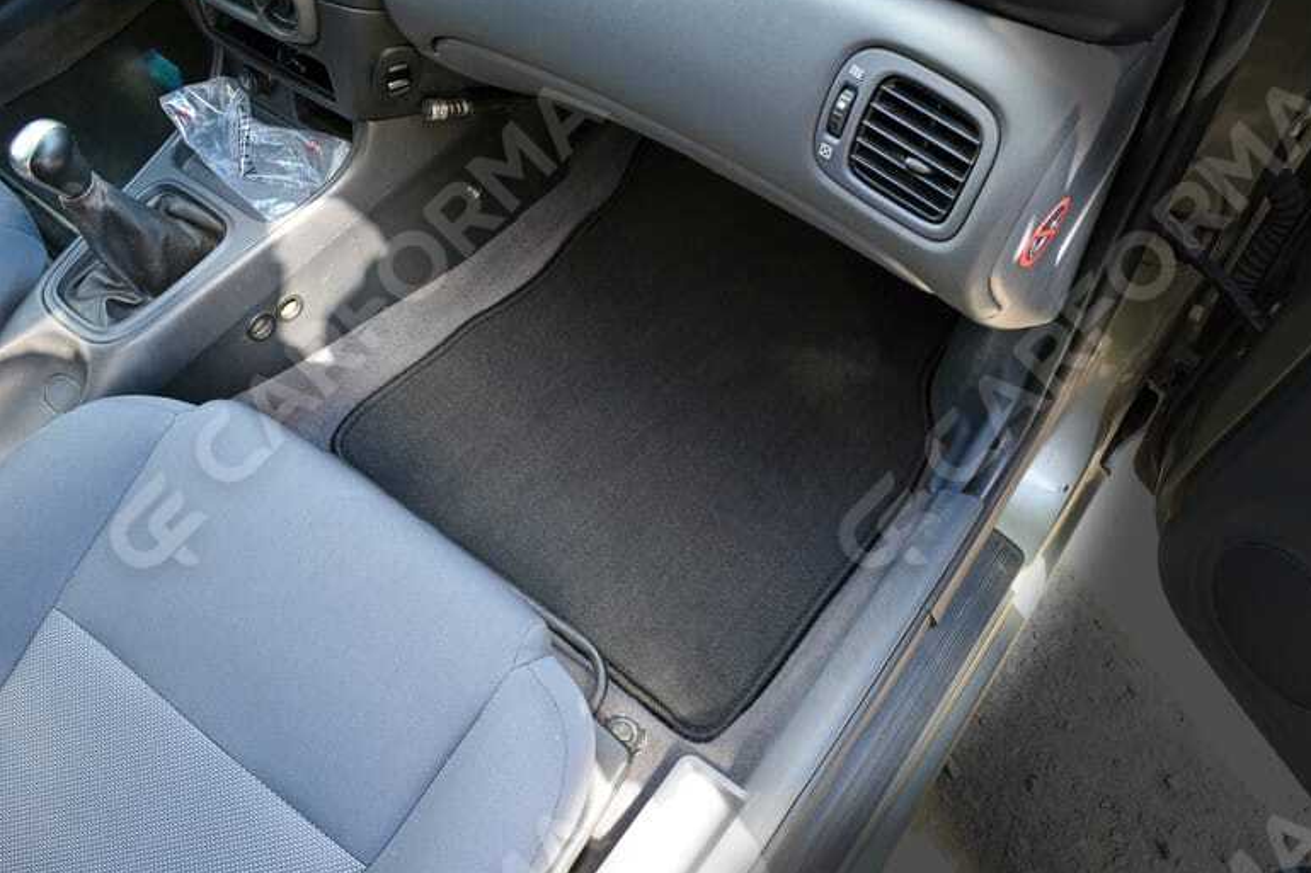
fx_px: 1019
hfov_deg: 65.5
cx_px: 679
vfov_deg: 46.4
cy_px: 428
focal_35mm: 28
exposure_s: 1/20
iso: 400
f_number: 8
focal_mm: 18
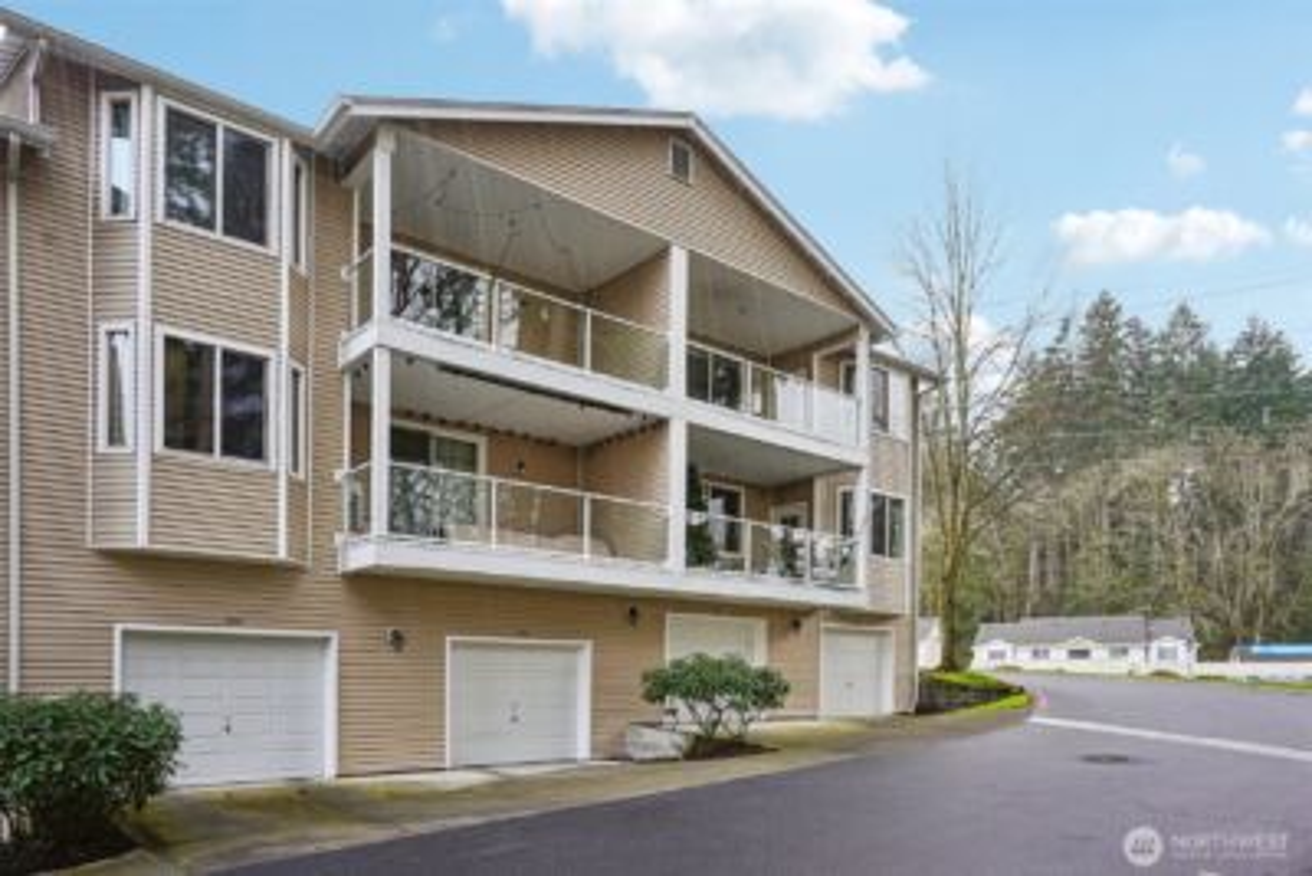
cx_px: 656
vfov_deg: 57.3
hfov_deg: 78.6
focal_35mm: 22
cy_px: 438
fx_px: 802
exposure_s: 1/20
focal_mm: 22
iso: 400
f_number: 8
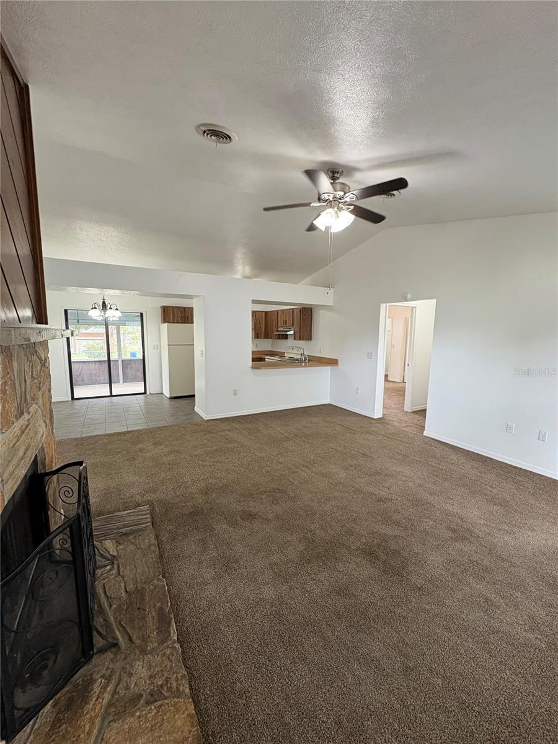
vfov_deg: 102.1
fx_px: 301
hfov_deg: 85.7
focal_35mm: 14
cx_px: 279
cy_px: 372
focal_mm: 2.22
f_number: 2.2
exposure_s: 1/60
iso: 250
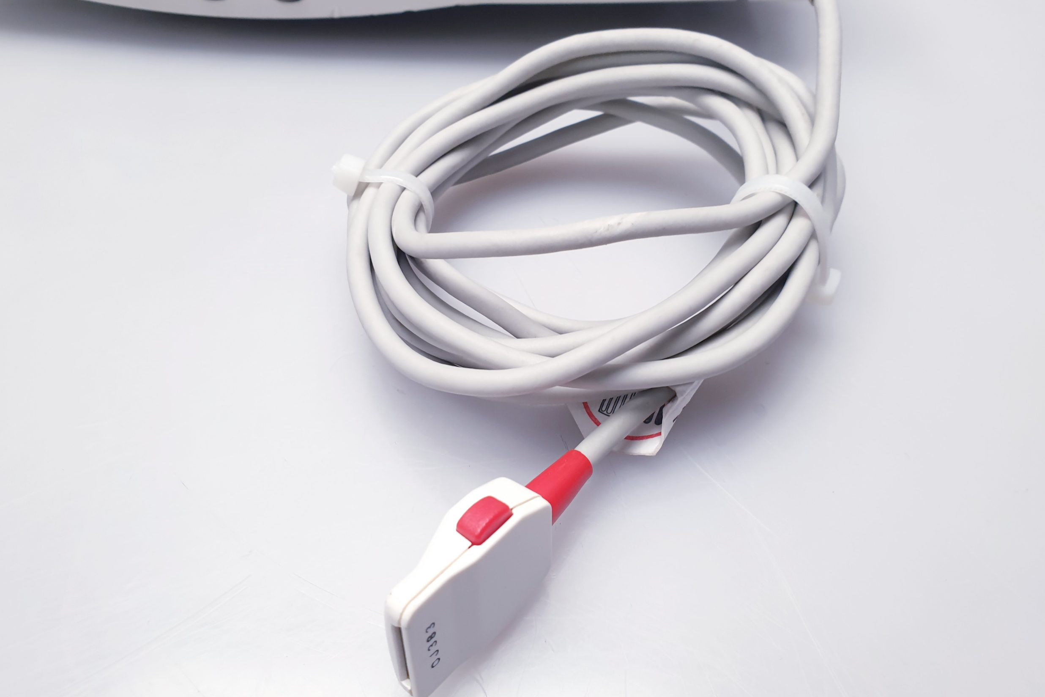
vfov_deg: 46.4
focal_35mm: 28
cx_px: 534
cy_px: 332
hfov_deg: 65.5
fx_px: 813
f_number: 2.4
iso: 80
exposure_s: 1/50
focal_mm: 4.3
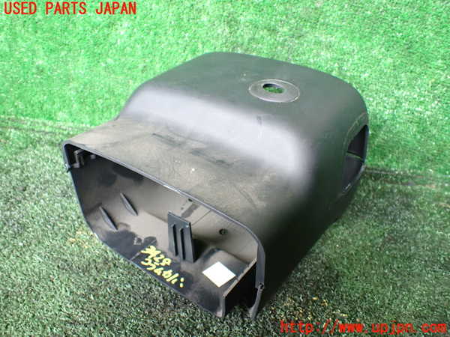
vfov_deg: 46.8
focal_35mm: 30
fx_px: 390
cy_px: 168
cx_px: 225
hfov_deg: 60.0
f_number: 2.3
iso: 800
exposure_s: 1/100
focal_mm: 5.4
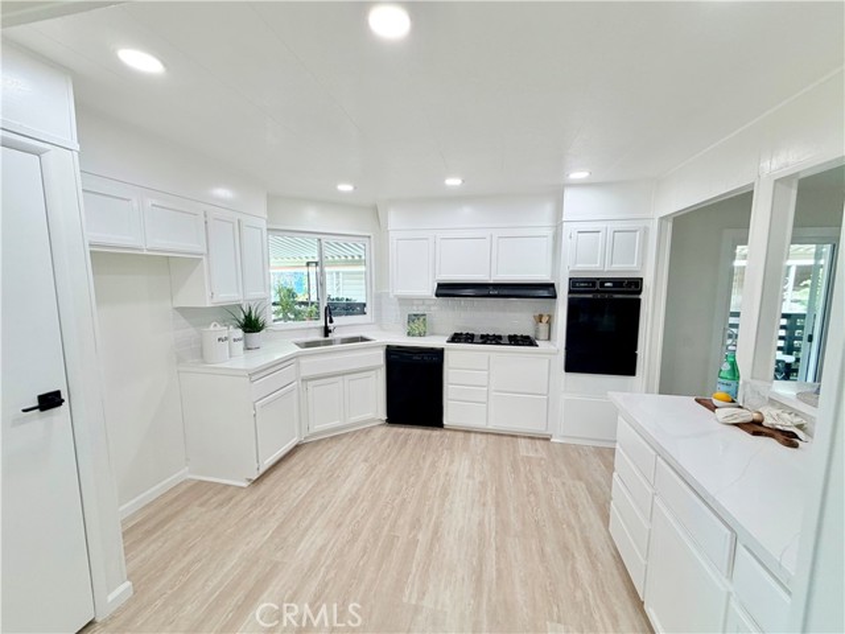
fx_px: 342
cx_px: 422
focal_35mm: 14
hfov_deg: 102.1
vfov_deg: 85.7
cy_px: 317
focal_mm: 2.22
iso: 100
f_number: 2.2
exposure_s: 1/120
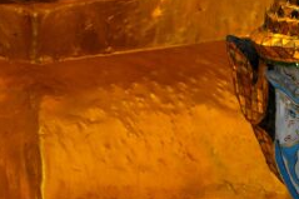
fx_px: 2931
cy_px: 190
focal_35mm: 353
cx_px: 355
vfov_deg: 3.9
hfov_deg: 5.8
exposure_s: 1/200
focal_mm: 55
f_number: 7.1
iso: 100
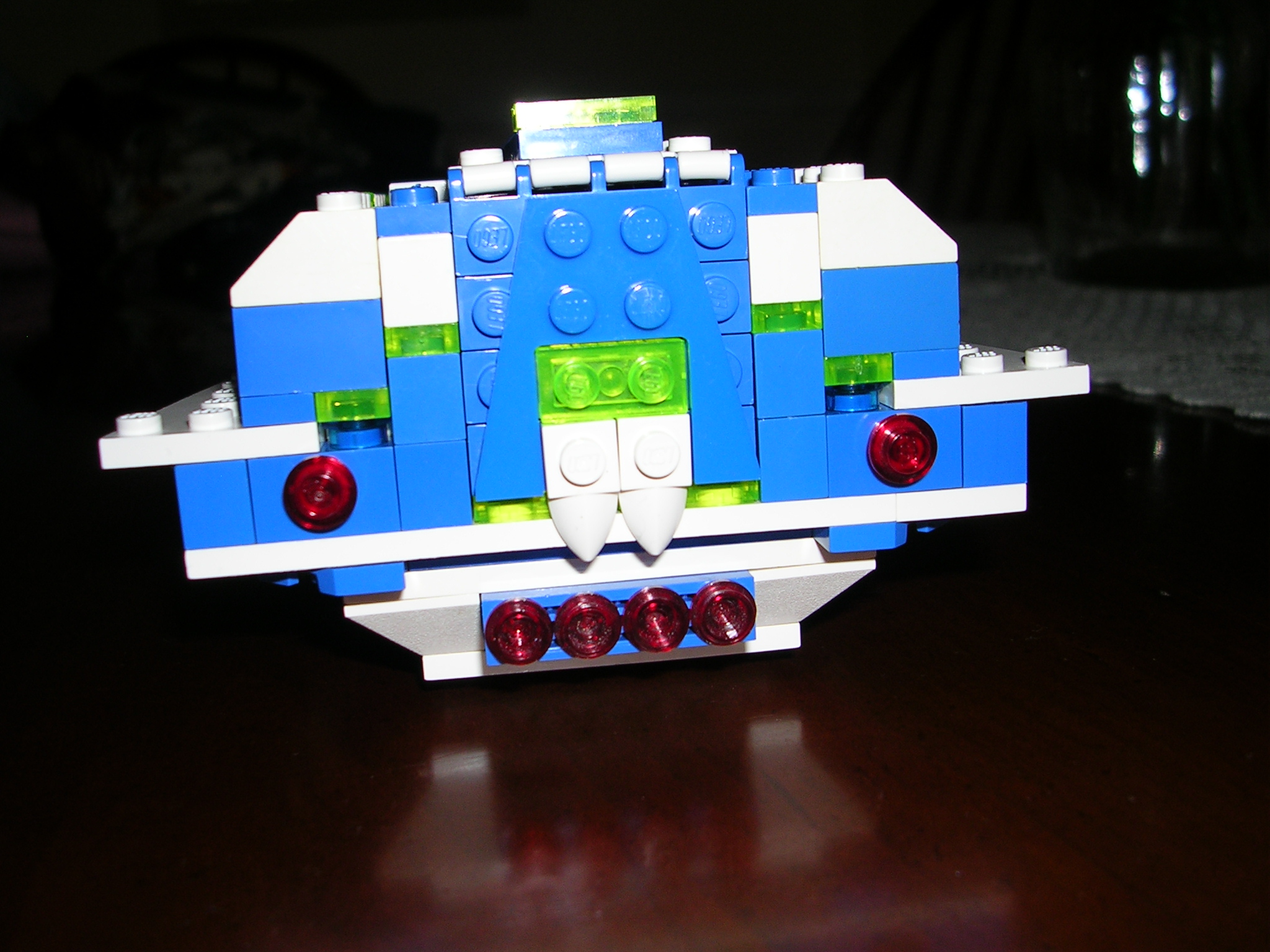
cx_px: 635
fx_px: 1394
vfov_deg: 37.7
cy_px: 476
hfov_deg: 49.0
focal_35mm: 38
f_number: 2.8
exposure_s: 1/60.1
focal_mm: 5.8
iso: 50
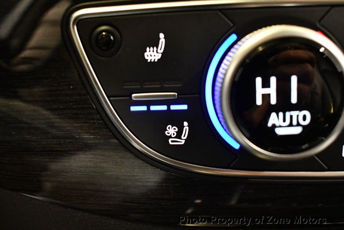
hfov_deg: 53.1
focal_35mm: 36
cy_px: 115
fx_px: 344
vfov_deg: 36.9
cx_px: 172
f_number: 3.5
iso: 4500
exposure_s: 1/60
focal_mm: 18
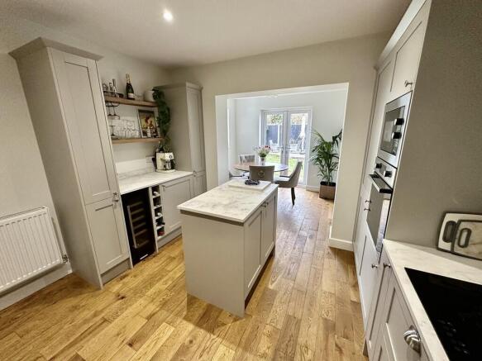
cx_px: 241
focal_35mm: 14
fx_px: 195
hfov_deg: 102.1
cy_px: 180
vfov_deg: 85.7
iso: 200
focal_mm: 2.22
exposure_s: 1/100
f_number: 2.2
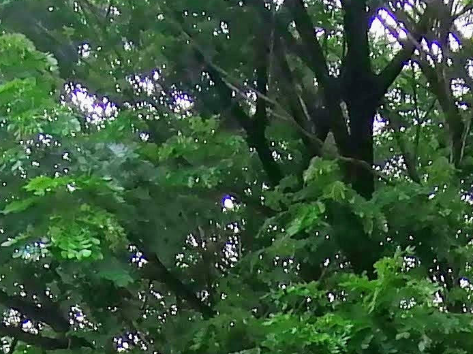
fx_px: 1093
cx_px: 427
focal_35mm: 80
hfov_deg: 23.8
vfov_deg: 14.7
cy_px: 737
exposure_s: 1/100
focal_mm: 1.78
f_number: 2.4
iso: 50
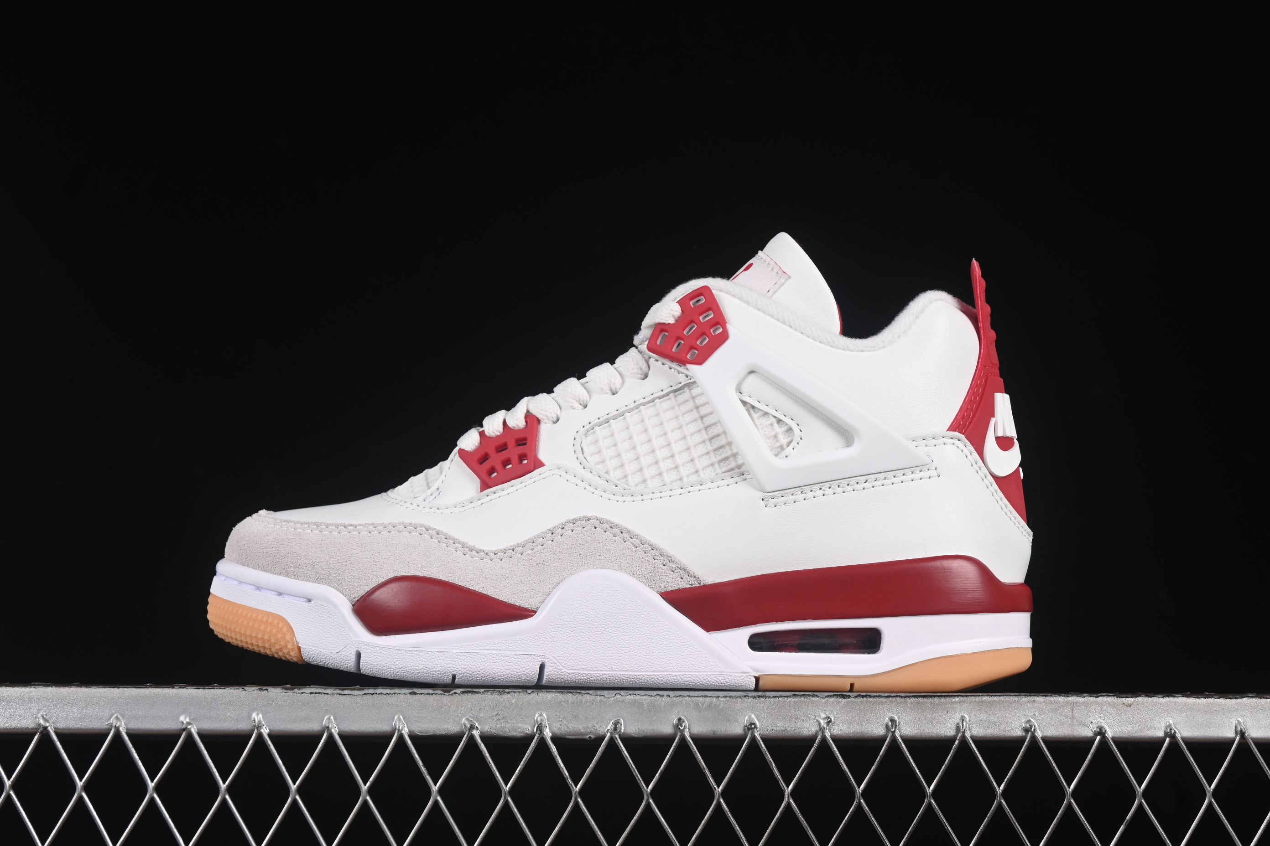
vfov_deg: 18.2
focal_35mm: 75
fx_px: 2646
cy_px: 423
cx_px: 635
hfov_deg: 27.0
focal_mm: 50
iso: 160
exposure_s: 1/80
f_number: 8
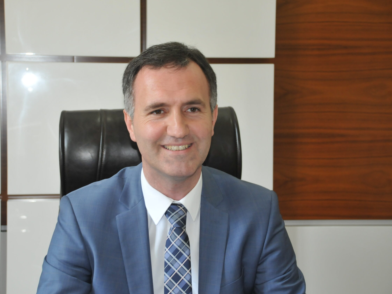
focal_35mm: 82
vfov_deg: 18.0
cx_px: 170
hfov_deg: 23.8
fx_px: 928
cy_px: 146
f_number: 4.8
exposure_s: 1/60
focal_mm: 50
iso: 800
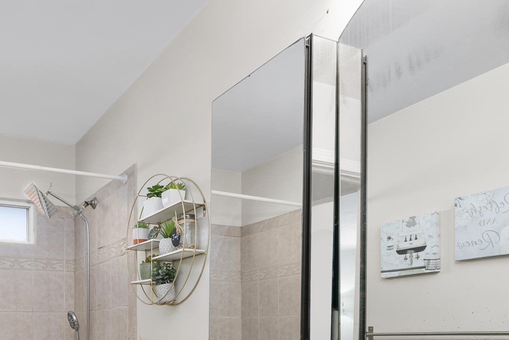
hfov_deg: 54.0
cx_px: 115
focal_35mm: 33
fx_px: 467
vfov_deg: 36.6
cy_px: 327
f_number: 9
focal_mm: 16
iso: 400
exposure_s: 1/200
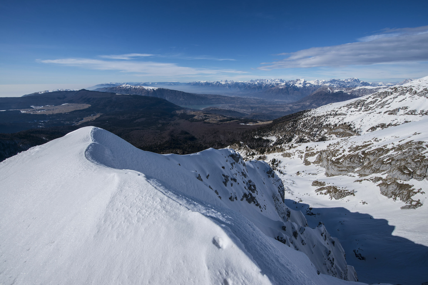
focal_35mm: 14
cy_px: 142
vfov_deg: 81.3
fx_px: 166
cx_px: 214
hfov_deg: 104.2
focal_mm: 14
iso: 64
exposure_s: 1/250
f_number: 13
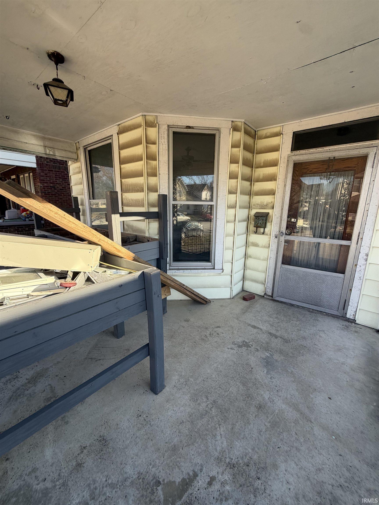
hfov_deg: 85.7
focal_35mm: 14
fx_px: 204
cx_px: 190
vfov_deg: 102.1
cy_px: 252
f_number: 2.2
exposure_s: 1/233
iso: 50
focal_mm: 2.22
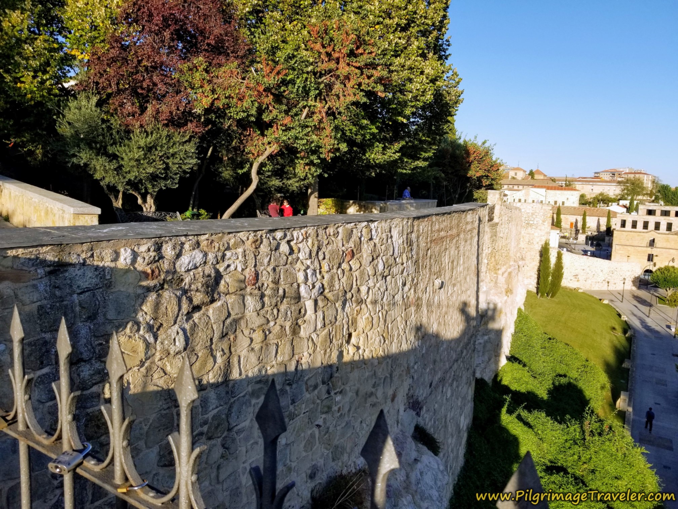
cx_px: 339
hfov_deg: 67.3
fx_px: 509
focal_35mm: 26
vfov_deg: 53.1
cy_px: 254
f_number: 1.7
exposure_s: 1/1700
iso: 50
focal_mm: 4.3
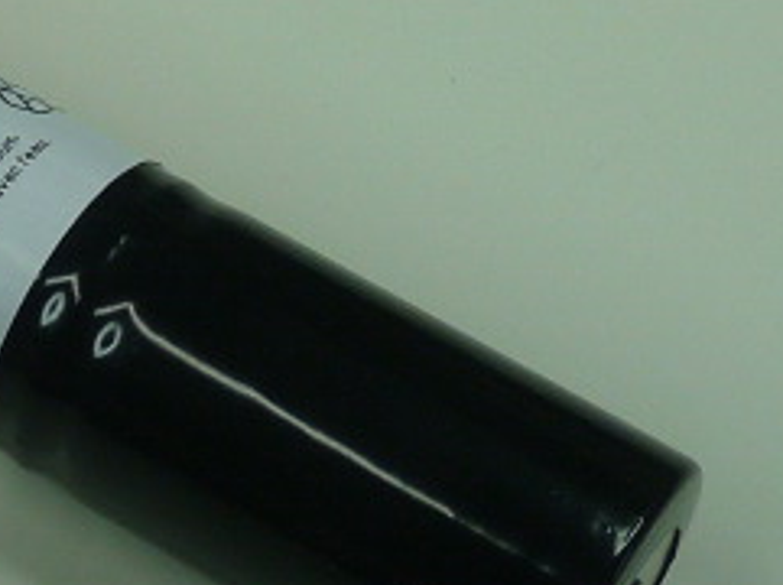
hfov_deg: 12.3
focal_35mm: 157
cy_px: 218
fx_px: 3546
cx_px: -153
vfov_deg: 9.4
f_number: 3
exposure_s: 1/100
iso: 100
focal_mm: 6
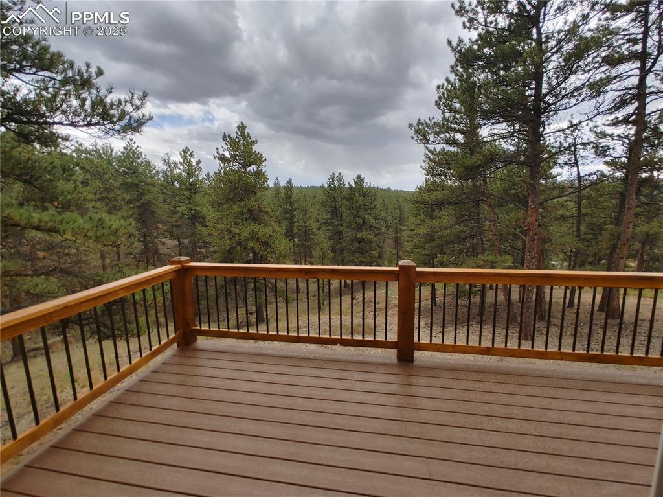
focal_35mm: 15
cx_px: 332
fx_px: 287
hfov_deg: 98.2
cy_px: 248
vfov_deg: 81.7
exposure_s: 1/219
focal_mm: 1.78
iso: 50
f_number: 1.9
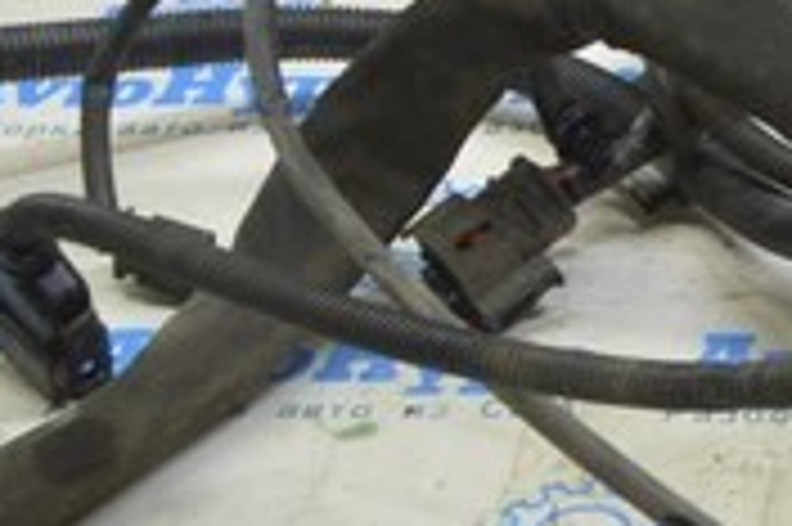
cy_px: -241
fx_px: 3451
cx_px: 1386
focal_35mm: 157
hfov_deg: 12.1
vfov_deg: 8.5
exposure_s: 1/20
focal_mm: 18
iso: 400
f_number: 5.6
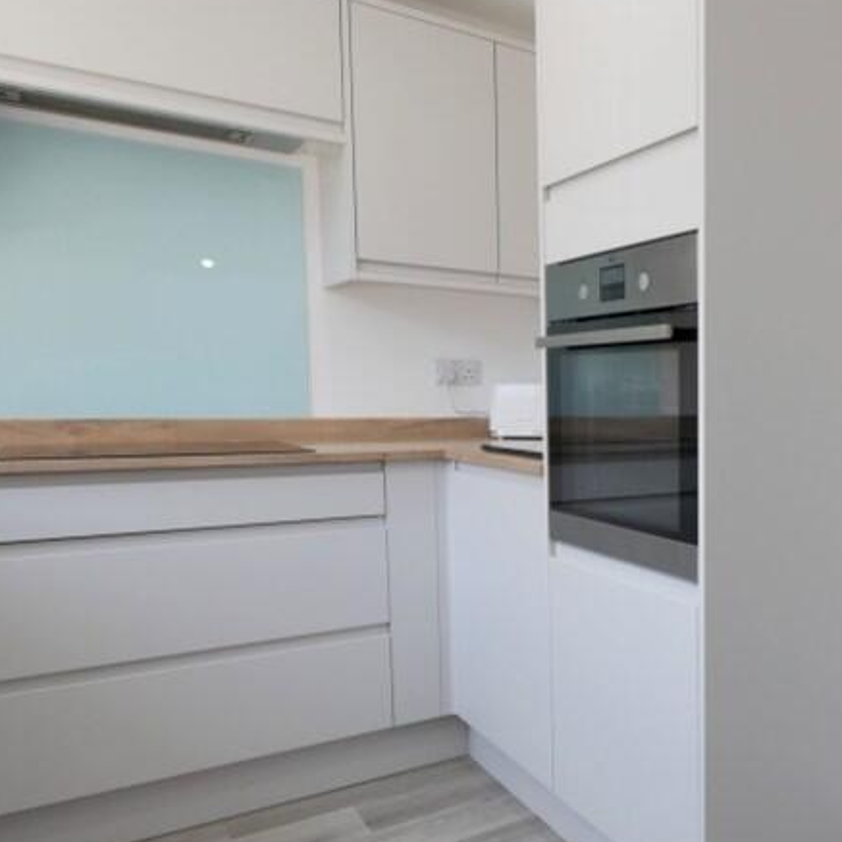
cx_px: 855
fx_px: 798
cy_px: 469
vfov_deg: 55.5
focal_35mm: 29
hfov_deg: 46.0
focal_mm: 7
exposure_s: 1/100
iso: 200
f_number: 4
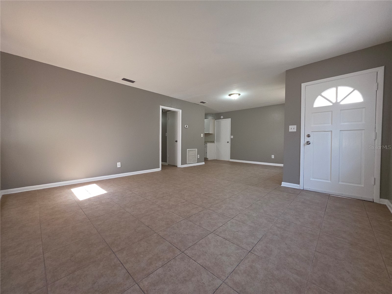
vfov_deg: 89.9
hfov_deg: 106.2
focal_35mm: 13
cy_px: 147
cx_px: 196
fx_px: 147
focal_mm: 2.2
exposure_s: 1/60
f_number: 1.9
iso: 125
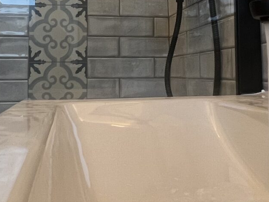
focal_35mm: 53
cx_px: 158
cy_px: 43
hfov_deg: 36.1
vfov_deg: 27.0
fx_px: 412
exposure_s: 1/50
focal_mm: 1.57
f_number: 1.8
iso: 125
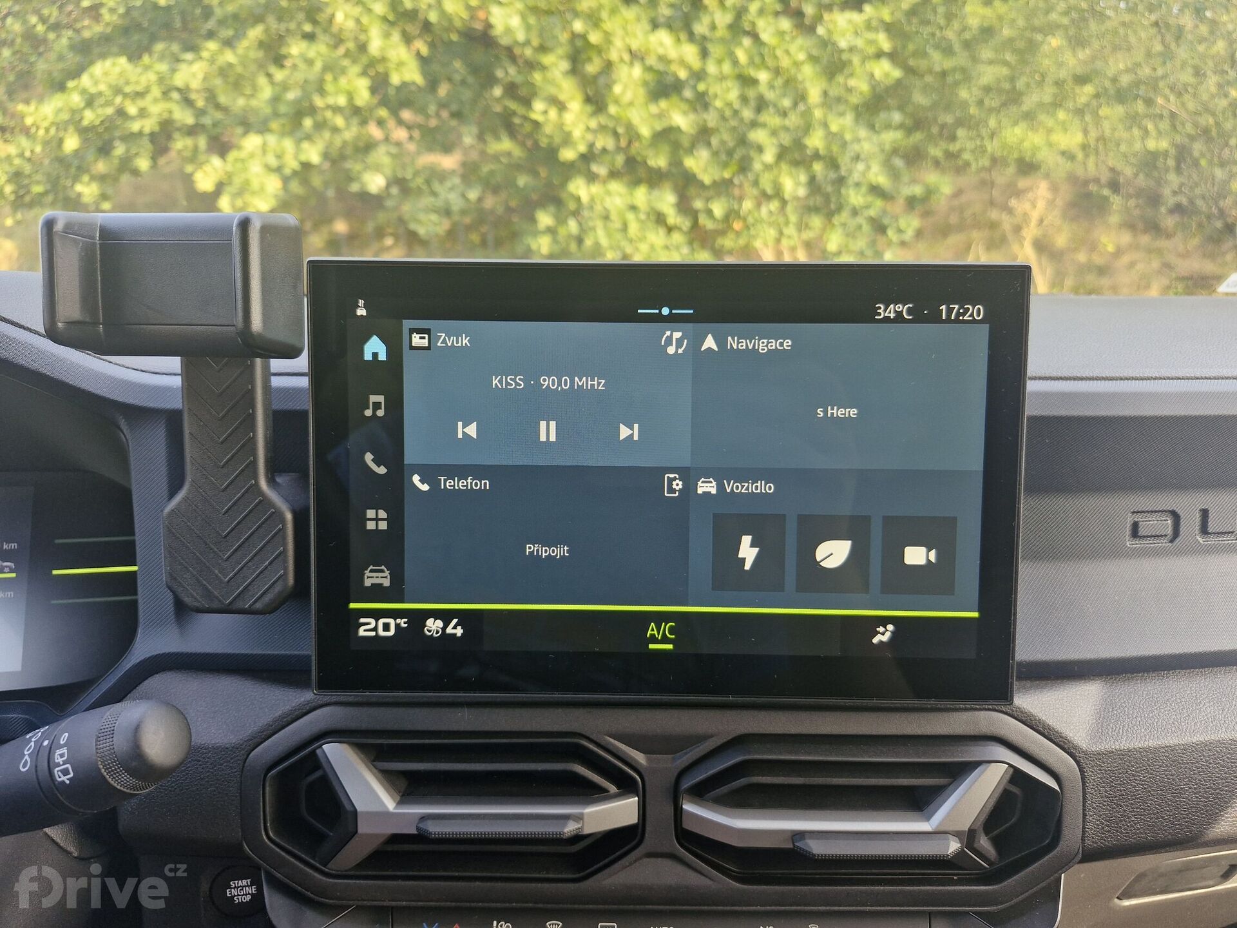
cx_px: 618
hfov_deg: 73.9
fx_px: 822
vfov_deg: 58.9
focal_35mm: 23
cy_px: 464
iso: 125
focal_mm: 5.54
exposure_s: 1/180
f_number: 1.8
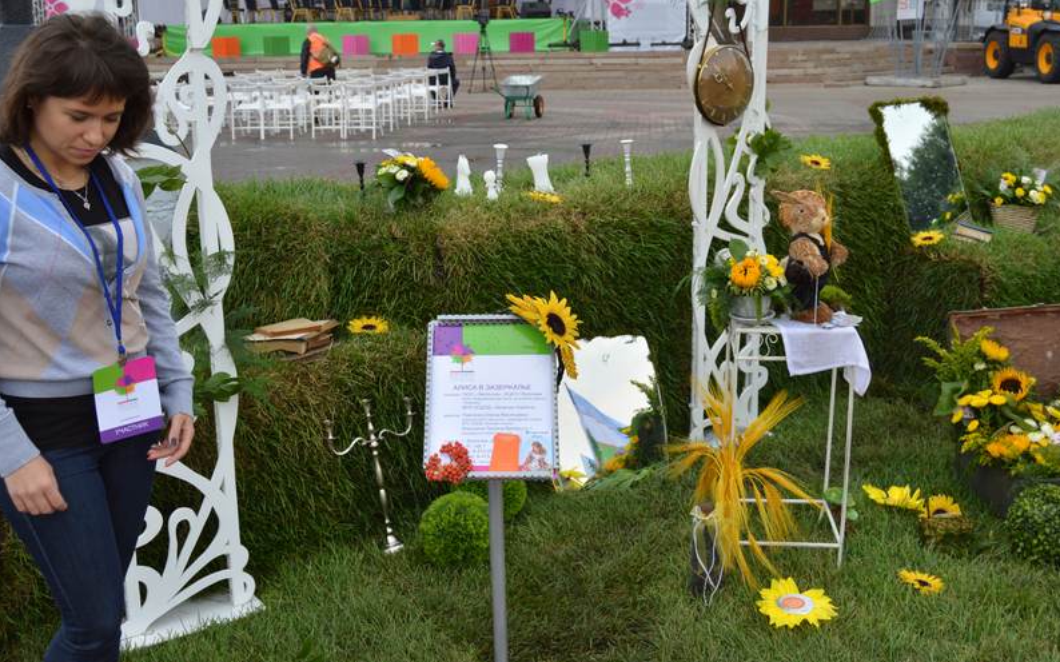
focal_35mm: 40
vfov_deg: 32.0
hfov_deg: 49.3
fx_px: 1155
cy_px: 311
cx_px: 531
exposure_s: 1/160
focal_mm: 26
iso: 100
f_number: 6.3
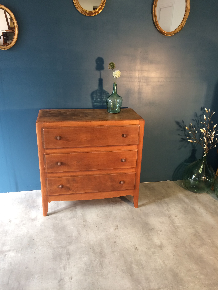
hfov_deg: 48.2
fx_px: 244
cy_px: 145
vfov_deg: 61.7
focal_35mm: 29
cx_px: 109
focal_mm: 4.15
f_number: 2.2
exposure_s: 1/33
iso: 40
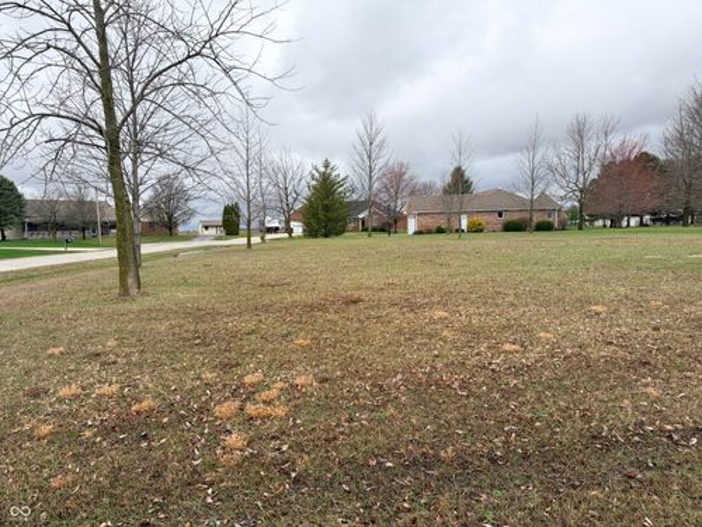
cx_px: 351
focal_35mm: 26
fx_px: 527
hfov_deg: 67.3
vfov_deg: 53.1
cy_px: 264
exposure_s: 1/1263
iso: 50
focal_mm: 5.96
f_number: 1.6
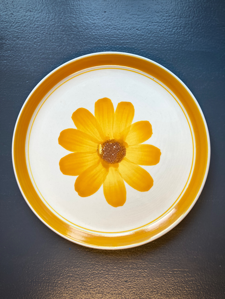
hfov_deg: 49.7
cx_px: 112
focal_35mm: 28
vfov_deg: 63.4
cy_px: 150
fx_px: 243
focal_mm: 3.99
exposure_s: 1/100
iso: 64
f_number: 1.8
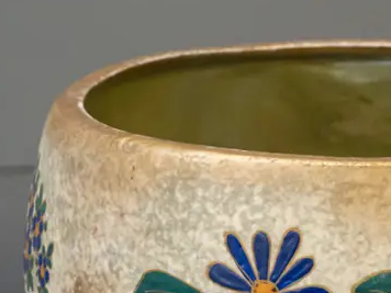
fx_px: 1886
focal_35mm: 167
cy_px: 357
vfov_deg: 8.8
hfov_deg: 11.7
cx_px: 411
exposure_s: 1/125
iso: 3200
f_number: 5.6
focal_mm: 29
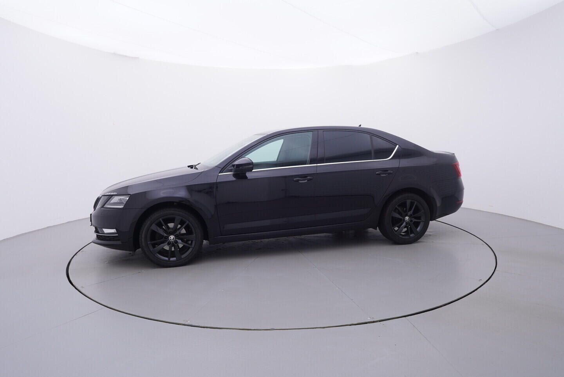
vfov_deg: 56.2
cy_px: 188
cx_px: 282
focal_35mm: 22
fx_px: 353
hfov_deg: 77.3
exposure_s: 1/80
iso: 200
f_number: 5
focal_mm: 15
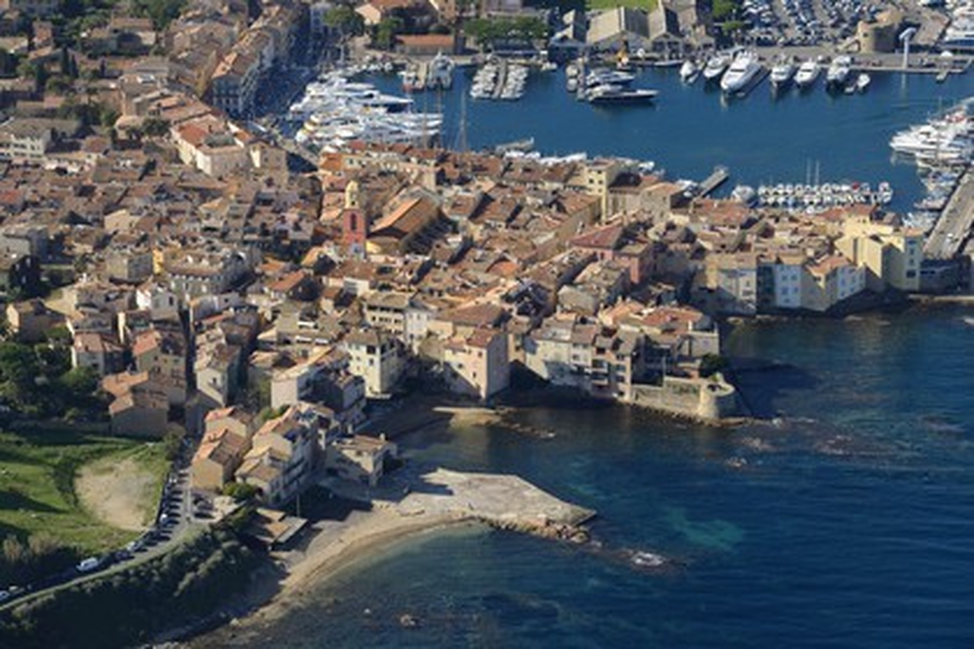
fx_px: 3301
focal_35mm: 122
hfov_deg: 16.8
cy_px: 324
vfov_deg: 11.2
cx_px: 487
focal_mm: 122
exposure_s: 1/1600
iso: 800
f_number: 9
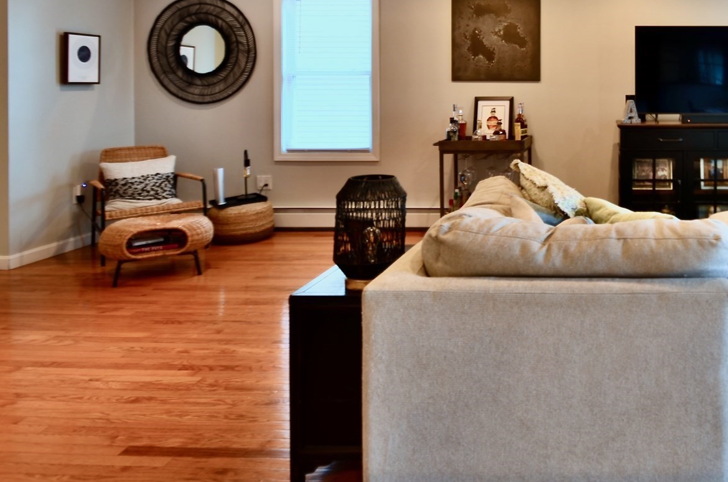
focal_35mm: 29
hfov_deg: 58.4
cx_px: 597
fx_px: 583
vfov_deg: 42.7
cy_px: 89
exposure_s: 1/5
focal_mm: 11
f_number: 5
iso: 100
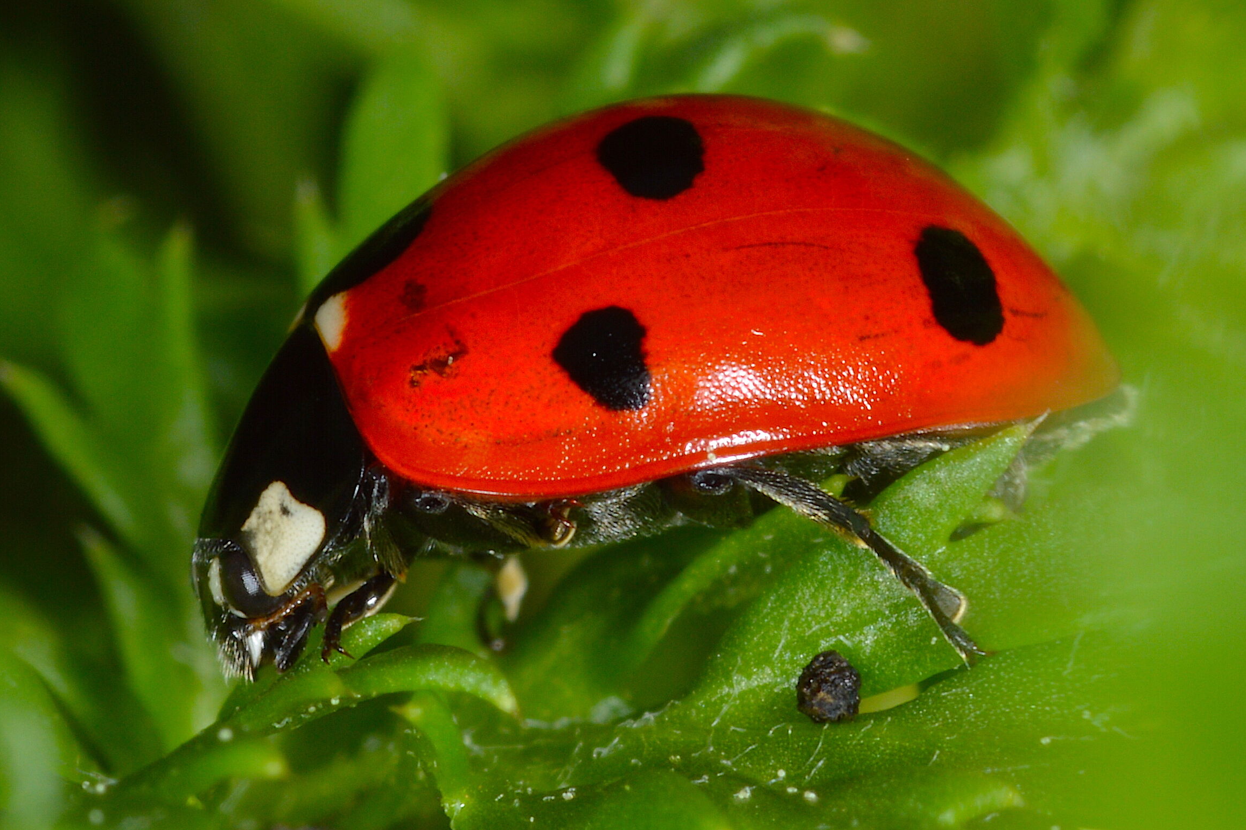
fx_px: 4844
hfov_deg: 14.7
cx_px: 645
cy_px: 426
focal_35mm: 140
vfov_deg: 9.8
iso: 100
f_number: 32
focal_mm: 90
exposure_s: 1/160
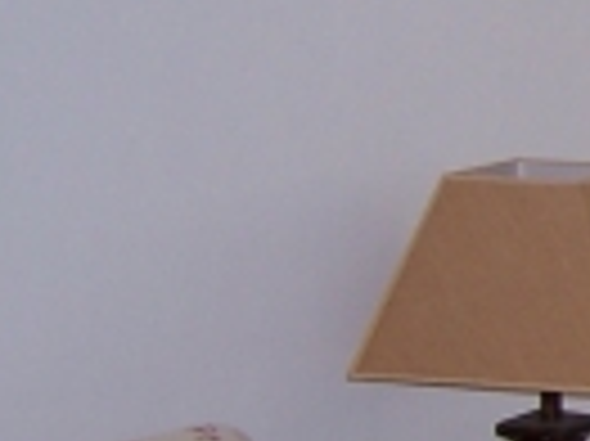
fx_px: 3167
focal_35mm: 186
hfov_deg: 9.5
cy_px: 94
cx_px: 1383
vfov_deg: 8.0
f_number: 2.8
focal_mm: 6.3
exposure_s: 1/60
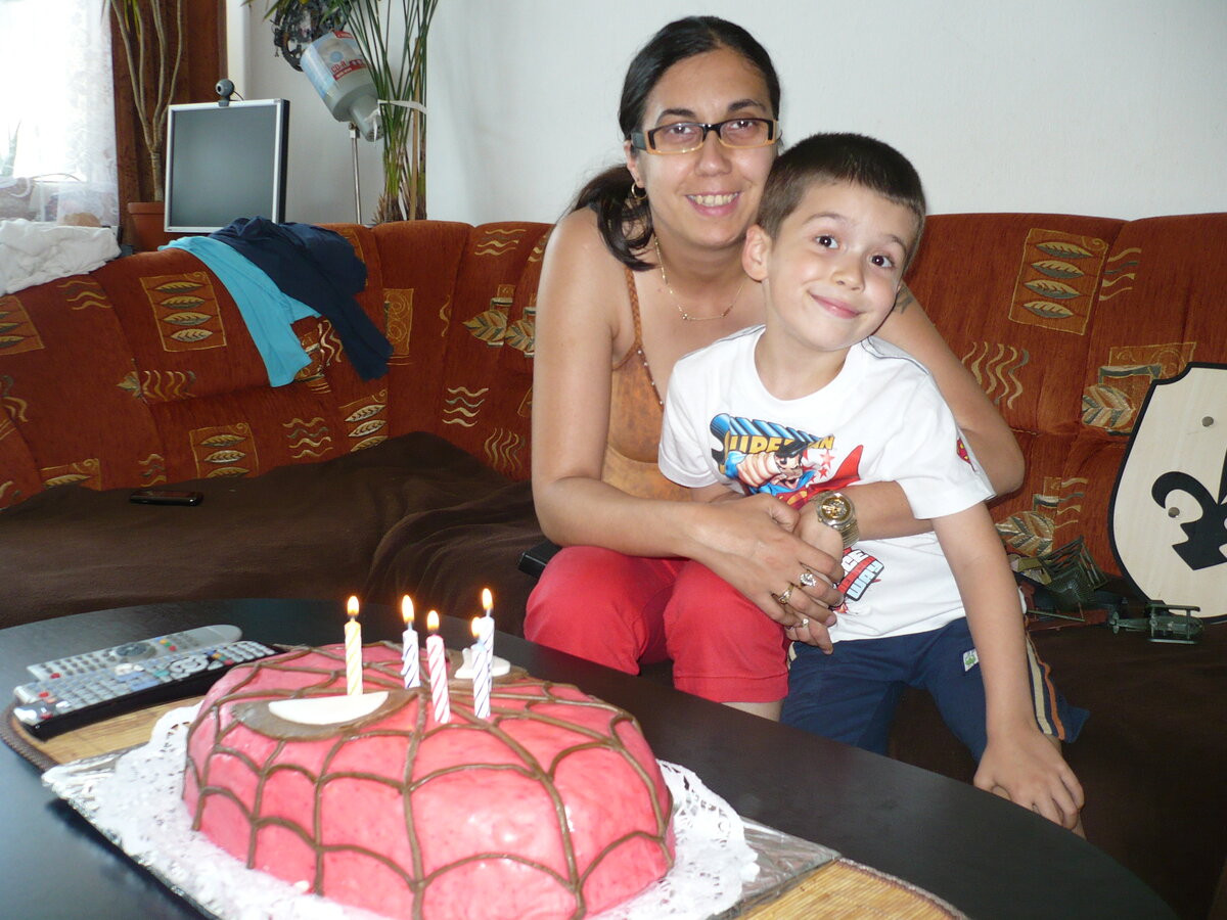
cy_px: 460
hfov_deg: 52.6
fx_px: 1241
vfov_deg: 40.7
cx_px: 614
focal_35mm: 35
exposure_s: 1/30
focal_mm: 5.8
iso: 125
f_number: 2.8
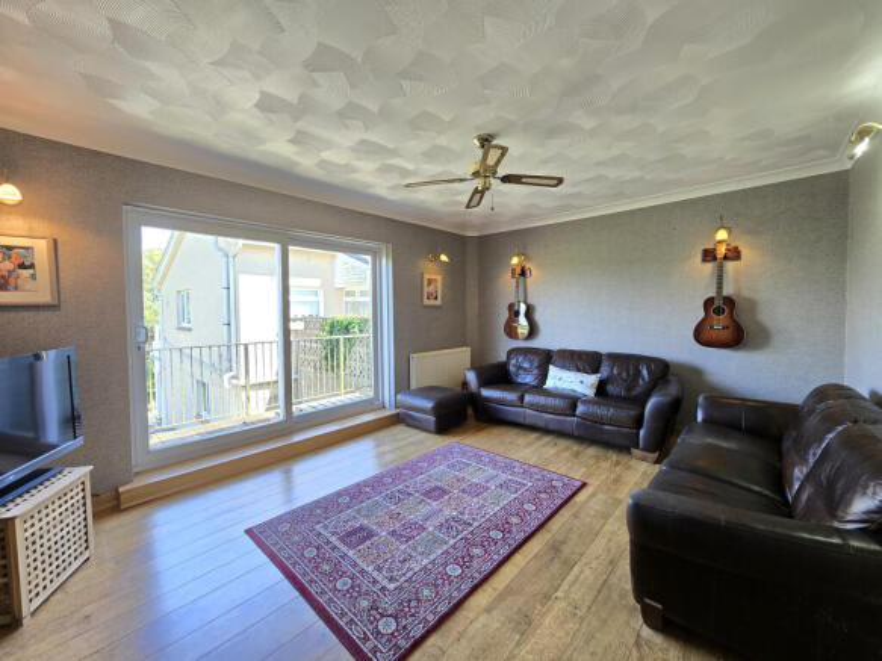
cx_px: 441
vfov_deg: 89.9
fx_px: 331
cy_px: 330
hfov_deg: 106.2
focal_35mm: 13
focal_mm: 2.2
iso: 125
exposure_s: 1/50
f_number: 2.2
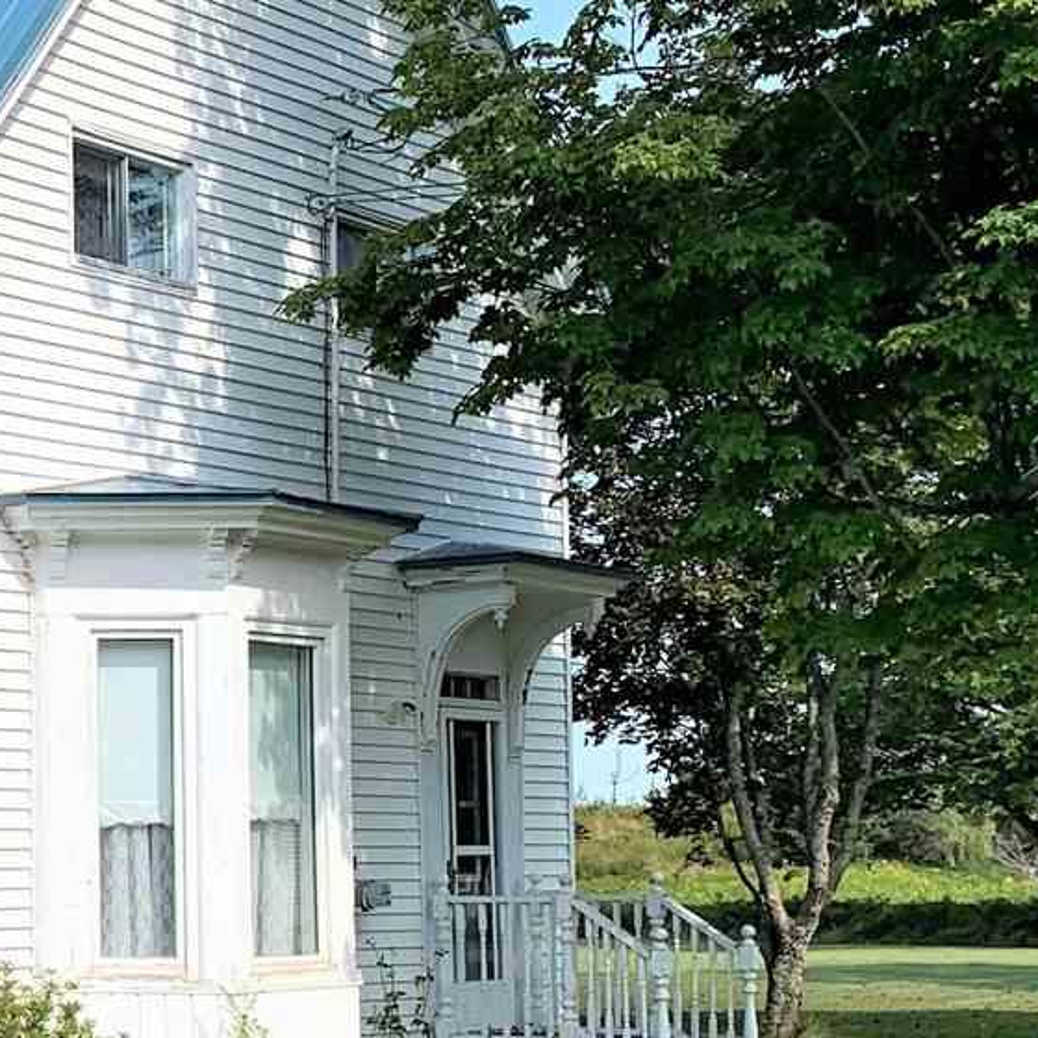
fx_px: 2850
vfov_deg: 20.5
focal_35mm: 84
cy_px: 801
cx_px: -691
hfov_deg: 17.6
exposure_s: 1/2481
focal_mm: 4.25
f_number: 1.8
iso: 25
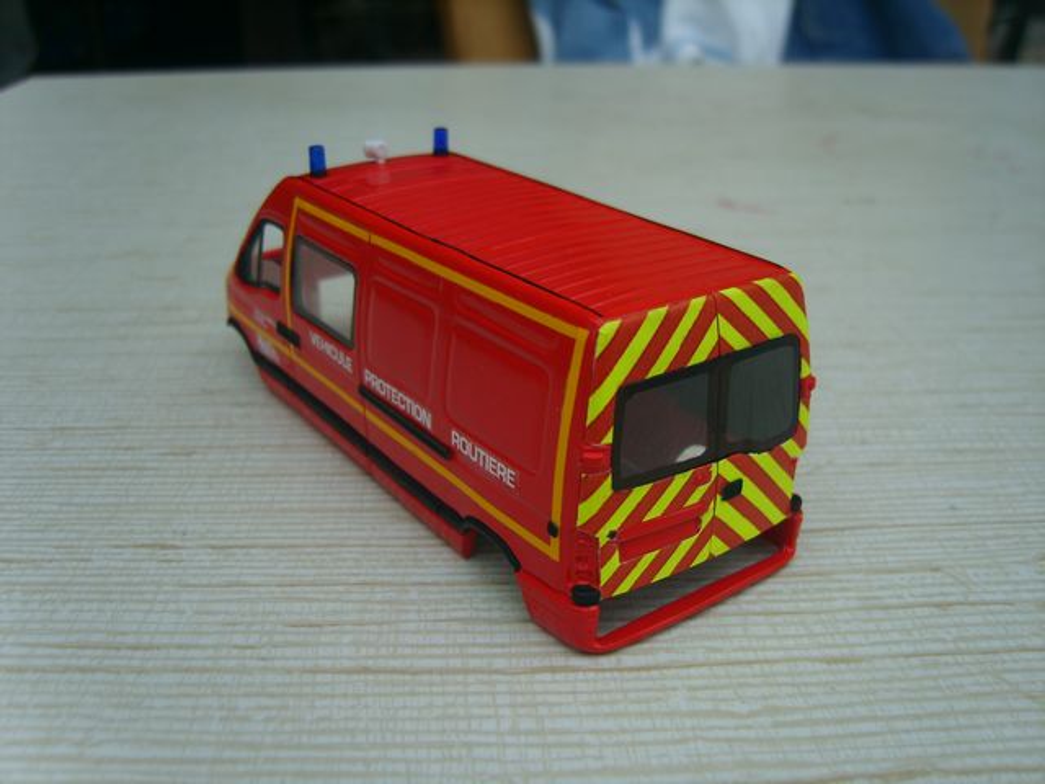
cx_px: 522
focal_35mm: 35
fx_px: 1057
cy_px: 392
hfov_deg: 52.6
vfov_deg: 40.7
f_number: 2.8
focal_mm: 7.4
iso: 50
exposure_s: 1/500
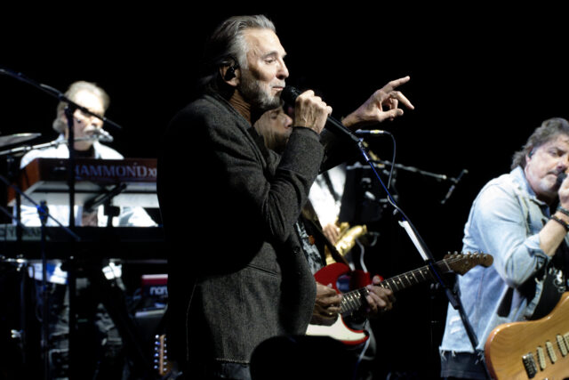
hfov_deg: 6.9
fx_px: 4742
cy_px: 190
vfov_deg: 4.6
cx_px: 284
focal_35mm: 300
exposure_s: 1/1000
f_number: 14
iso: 51200
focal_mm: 300
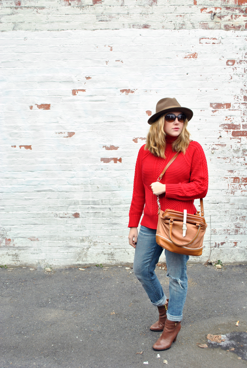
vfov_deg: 49.5
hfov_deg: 34.3
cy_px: 184
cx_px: 124
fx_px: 400
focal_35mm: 39
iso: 400
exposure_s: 1/100
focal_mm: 26
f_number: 5.6
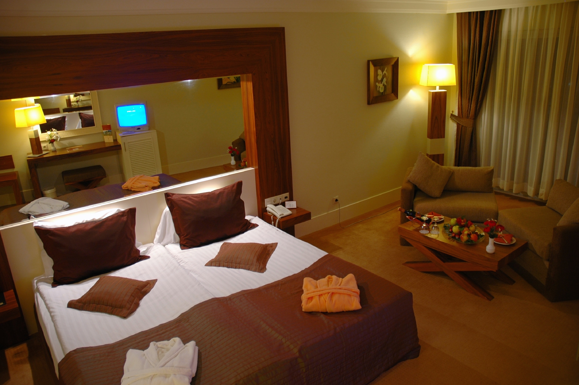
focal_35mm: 27
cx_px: 290
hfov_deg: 67.4
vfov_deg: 47.9
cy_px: 192
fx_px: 434
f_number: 3.5
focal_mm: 18
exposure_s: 1/5
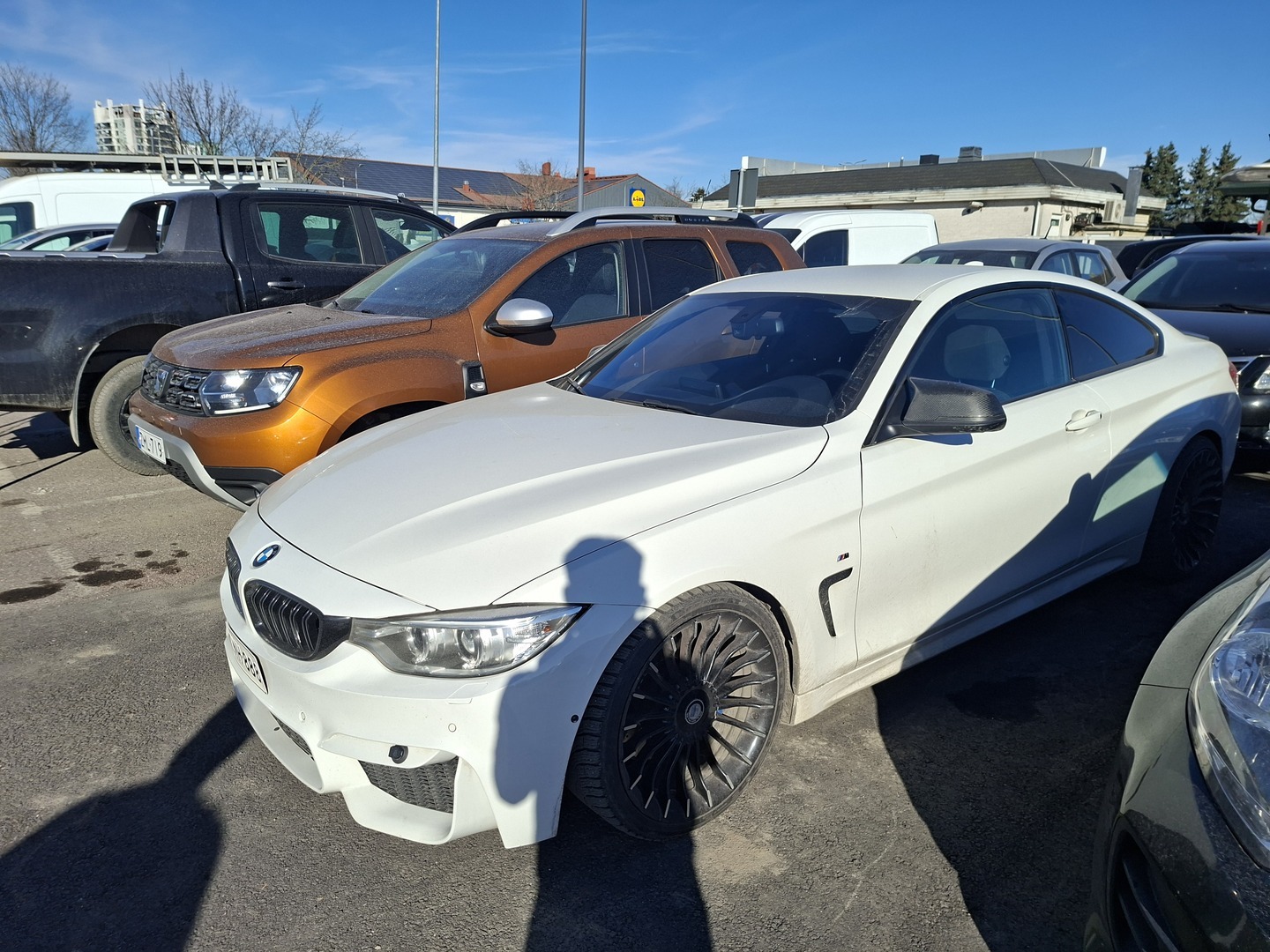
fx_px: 844
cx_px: 635
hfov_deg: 73.9
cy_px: 476
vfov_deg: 58.9
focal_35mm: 23
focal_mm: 5.54
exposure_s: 1/2786
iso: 50
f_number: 1.8
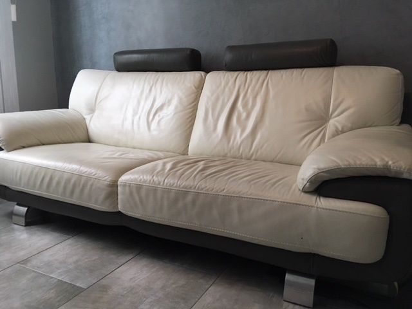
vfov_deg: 48.2
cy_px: 154
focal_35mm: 29
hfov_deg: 61.7
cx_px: 206
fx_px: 345
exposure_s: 1/33
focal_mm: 4.15
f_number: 2.2
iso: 160
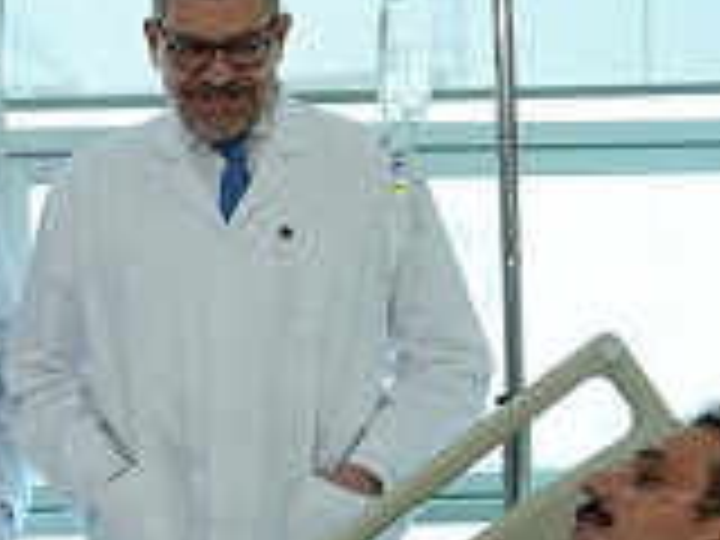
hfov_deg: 17.6
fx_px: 2205
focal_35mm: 106
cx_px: -160
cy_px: 400
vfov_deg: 13.9
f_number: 3.5
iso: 1000
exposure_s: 1/100
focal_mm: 31
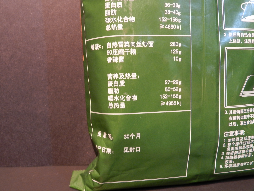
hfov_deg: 56.8
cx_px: 127
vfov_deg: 44.2
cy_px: 96
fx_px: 235
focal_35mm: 32
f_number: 3.7
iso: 400
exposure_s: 1/5
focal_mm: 5.6
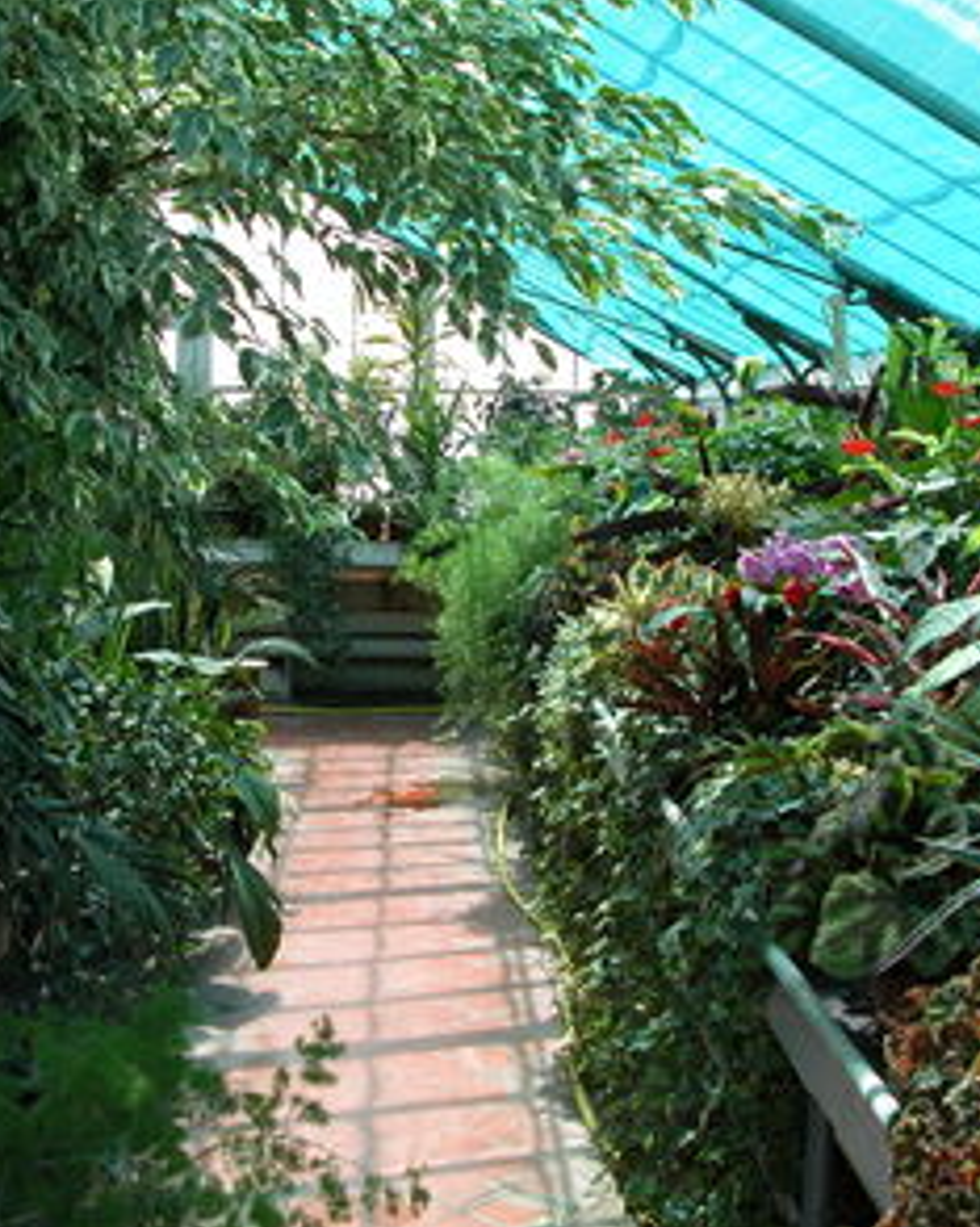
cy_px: 616
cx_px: 406
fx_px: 1887
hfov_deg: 29.1
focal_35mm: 52
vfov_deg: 36.0
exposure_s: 1/134
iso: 100
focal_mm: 10
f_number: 4.6
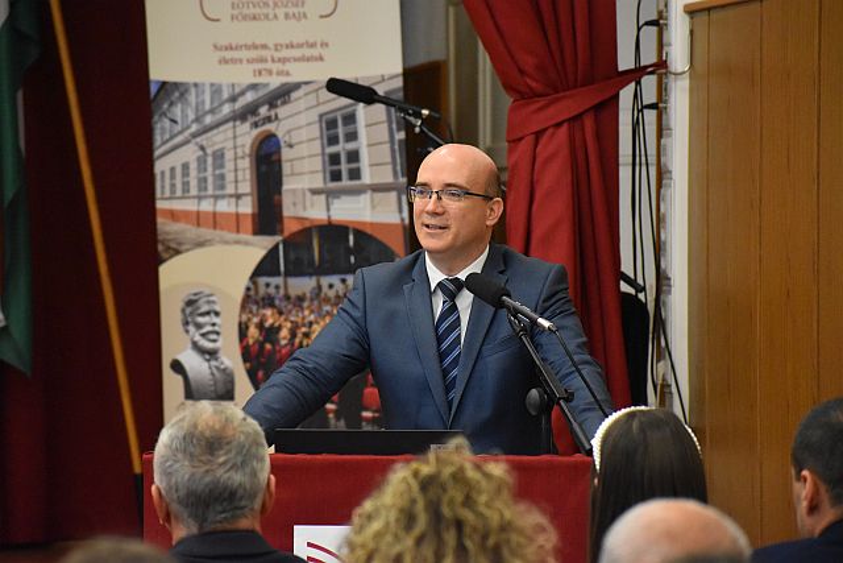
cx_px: 422
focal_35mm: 218
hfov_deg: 9.5
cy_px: 282
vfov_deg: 6.3
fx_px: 5094
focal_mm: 145
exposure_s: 1/250
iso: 4500
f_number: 4.8
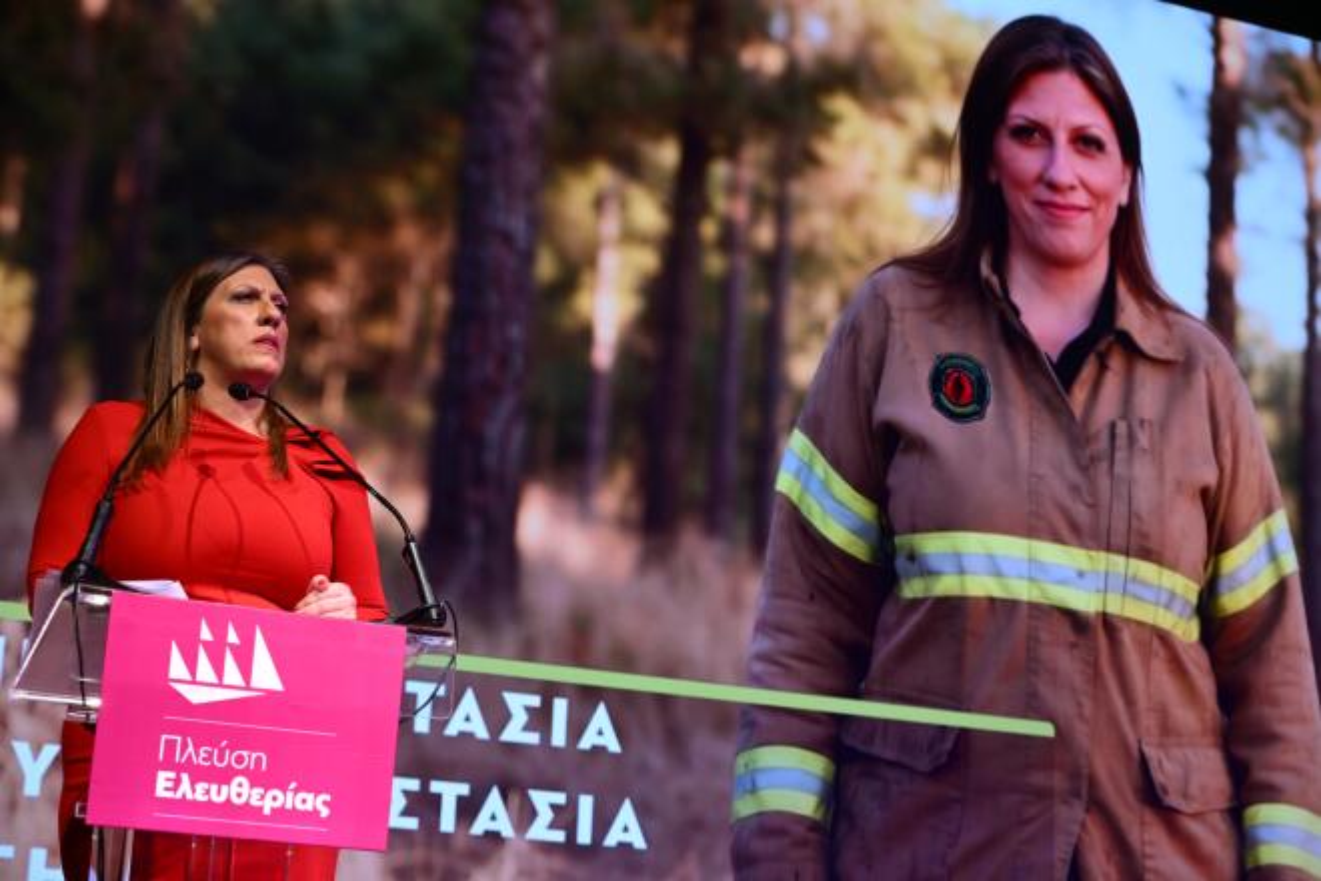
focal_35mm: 62
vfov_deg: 21.9
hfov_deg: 32.4
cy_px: 440
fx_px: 2275
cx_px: 660
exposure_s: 1/80
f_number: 4.5
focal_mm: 62
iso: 400
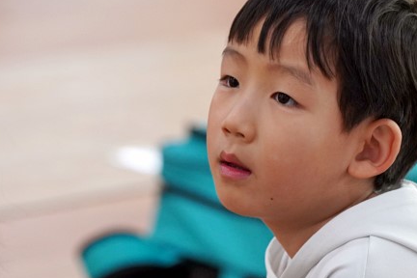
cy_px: 155
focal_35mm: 417
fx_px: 4830
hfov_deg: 4.9
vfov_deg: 3.3
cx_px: 291
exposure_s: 1/250
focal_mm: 200
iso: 2000
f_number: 4
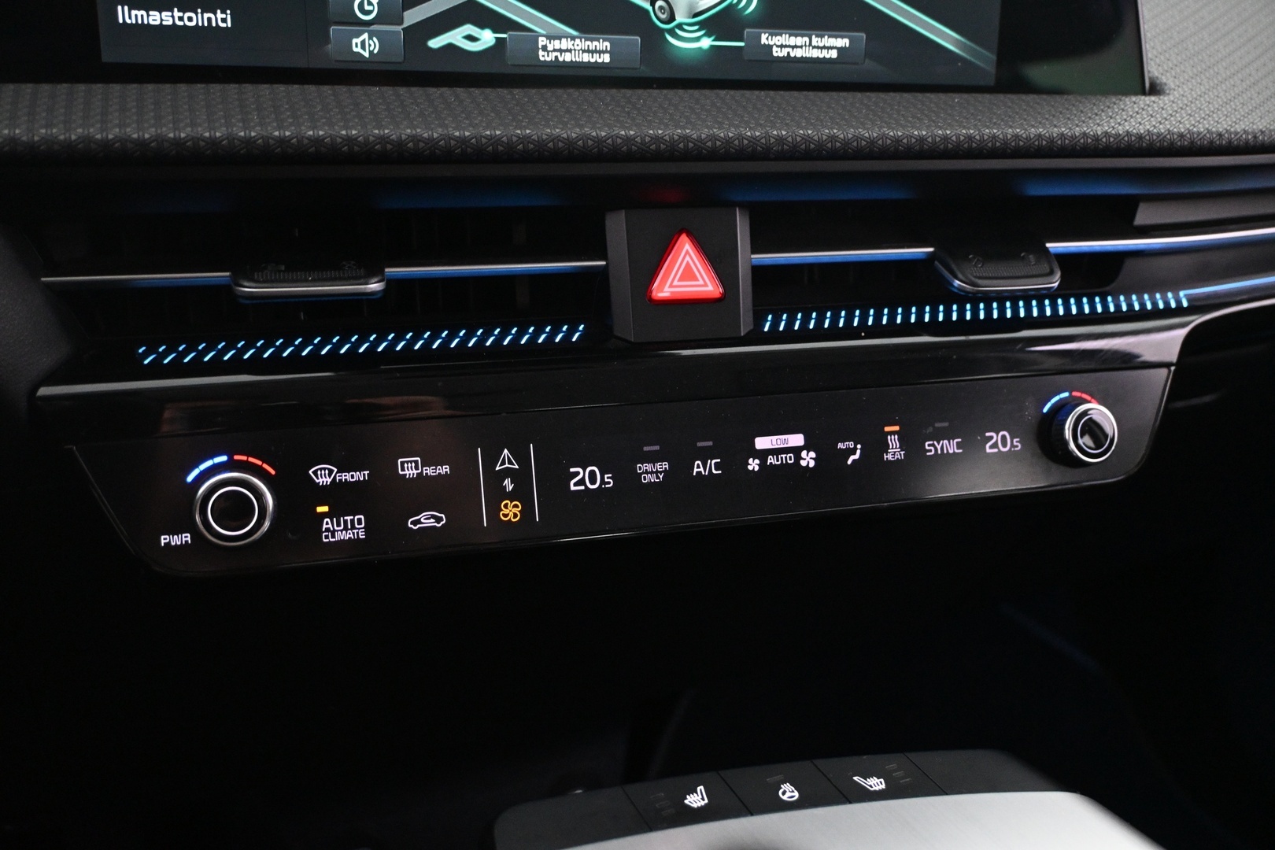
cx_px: 638
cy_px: 425
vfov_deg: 40.8
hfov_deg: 58.3
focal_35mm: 32
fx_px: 1142
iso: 4000
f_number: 4
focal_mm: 21.5
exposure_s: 1/30
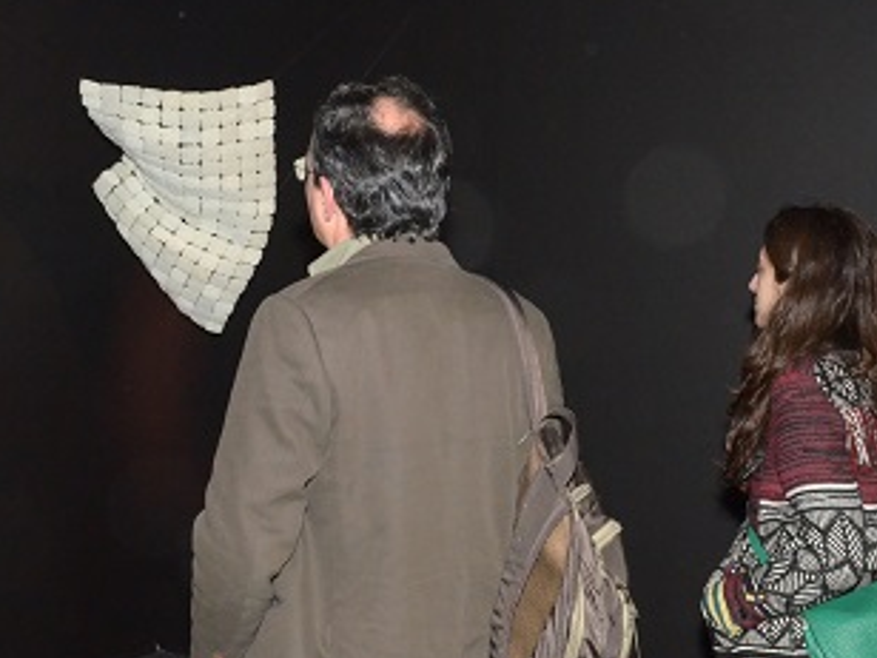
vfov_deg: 29.1
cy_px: 383
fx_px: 1267
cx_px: 342
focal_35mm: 50
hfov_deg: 38.0
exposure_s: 1/100
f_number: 10
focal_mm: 18
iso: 3200
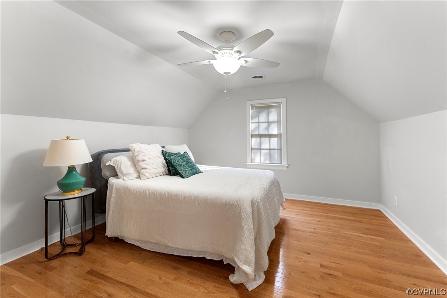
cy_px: 149
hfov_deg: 104.3
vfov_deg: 81.2
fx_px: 174
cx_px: 224
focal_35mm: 14
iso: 1000
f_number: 7.1
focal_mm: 14
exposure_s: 1/8
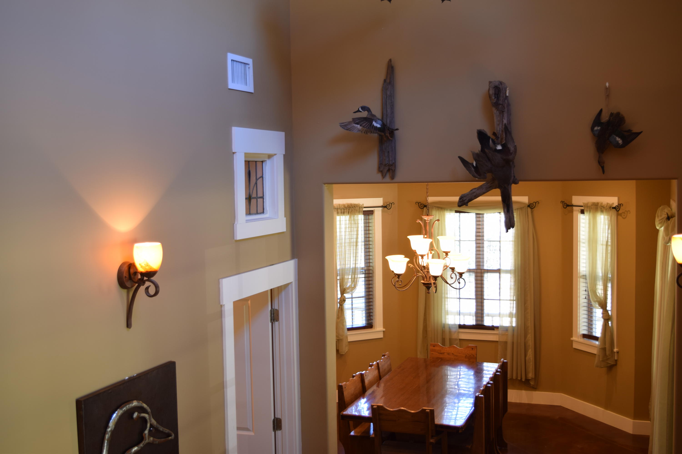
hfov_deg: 46.4
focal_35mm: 42
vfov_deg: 31.9
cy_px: 227
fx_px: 796
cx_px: 341
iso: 100
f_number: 4.2
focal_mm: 28
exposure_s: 1/8
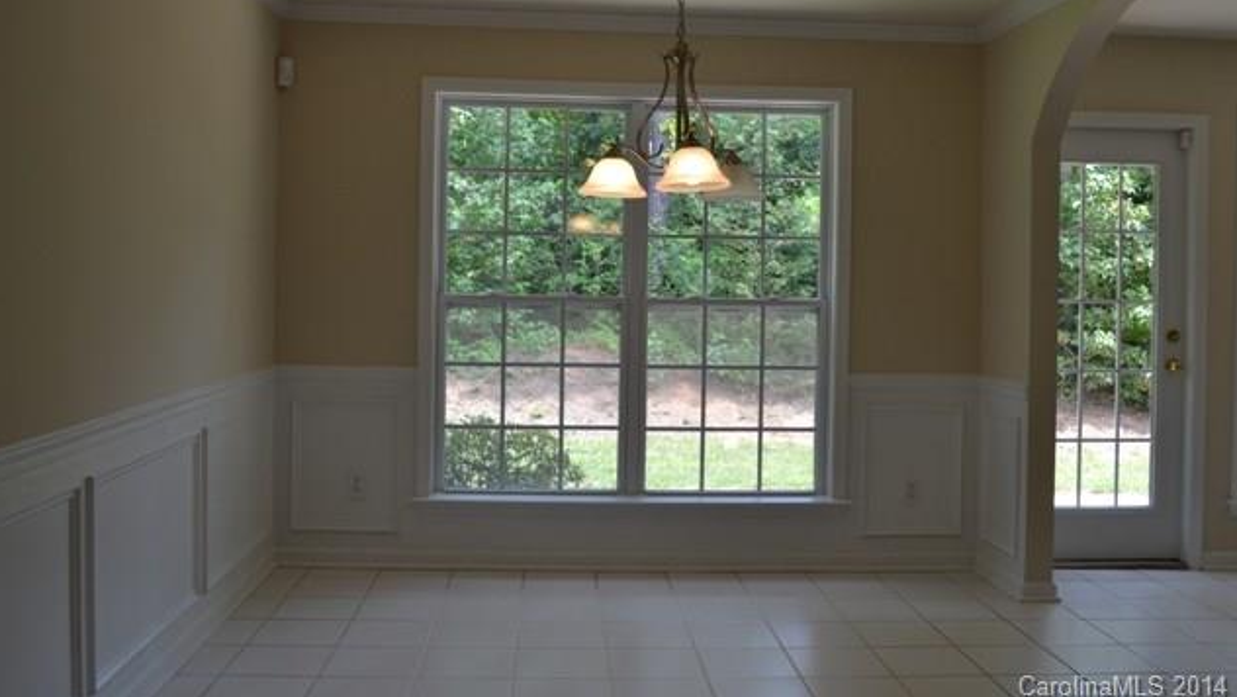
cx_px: 617
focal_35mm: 35
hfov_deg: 56.6
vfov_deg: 33.7
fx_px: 1148
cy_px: 287
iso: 280
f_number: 5.6
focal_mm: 22
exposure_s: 1/125
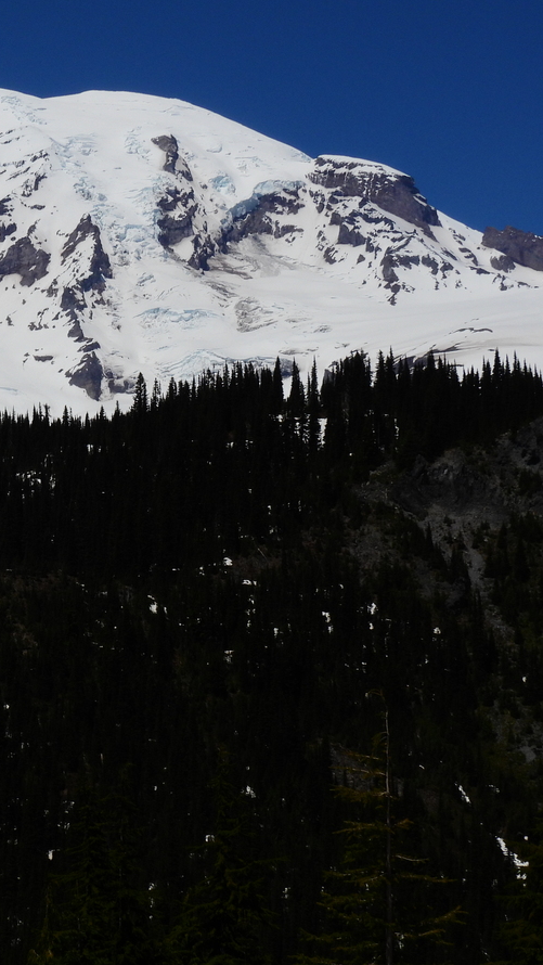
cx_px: -25
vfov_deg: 22.7
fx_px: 2405
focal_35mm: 94
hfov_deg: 12.7
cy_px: 511
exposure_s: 1/1600
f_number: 6.3
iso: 100
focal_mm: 10.7
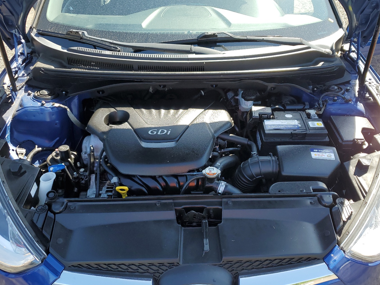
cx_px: 202
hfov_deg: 58.3
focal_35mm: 31
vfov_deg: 45.3
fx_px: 340
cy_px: 167
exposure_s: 1/500
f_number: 1.5
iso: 50
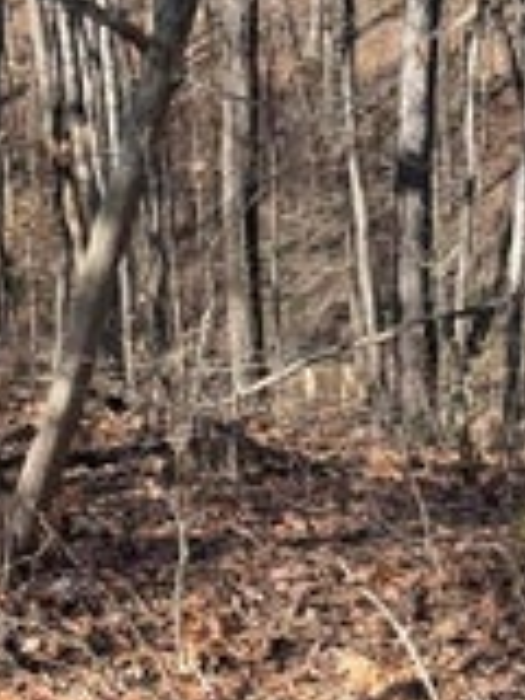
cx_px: 210
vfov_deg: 20.1
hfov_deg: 15.4
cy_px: 591
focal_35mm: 96
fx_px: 1941
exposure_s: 1/1250
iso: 80
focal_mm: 6.76
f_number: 1.78
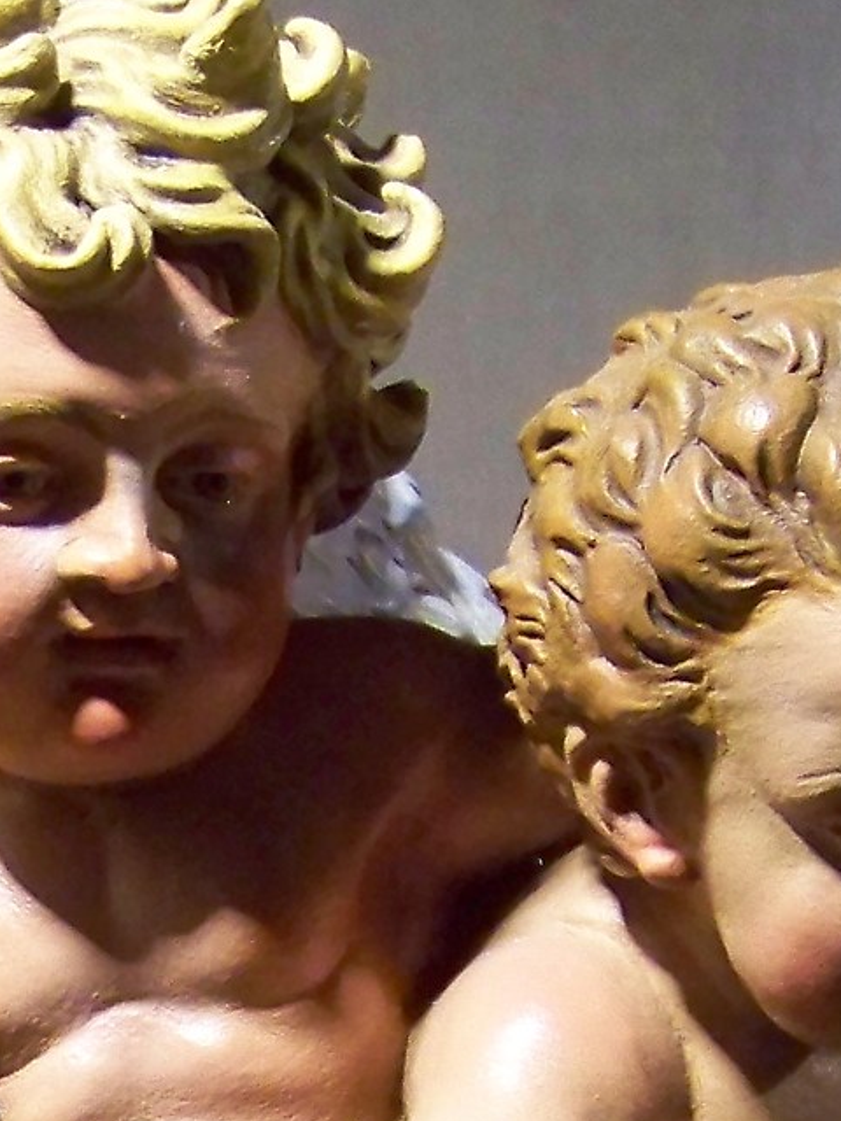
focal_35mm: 135
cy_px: 1536
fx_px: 4373
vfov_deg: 13.9
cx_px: 103
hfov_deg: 10.9
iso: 250
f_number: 2.8
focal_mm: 5.85
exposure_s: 1/30
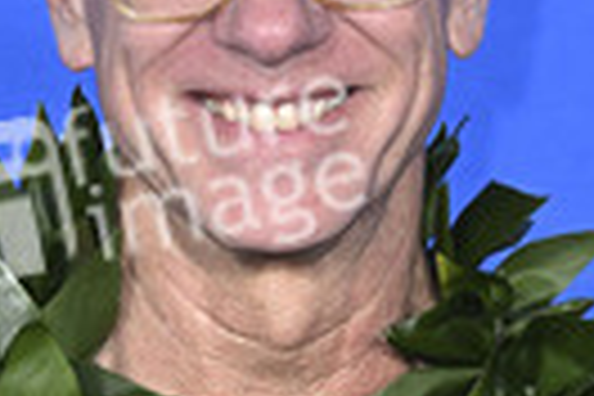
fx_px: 5973
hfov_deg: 5.7
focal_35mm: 362
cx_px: 266
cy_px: 410
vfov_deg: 3.8
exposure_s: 1/200
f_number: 6.3
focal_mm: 120
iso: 1600
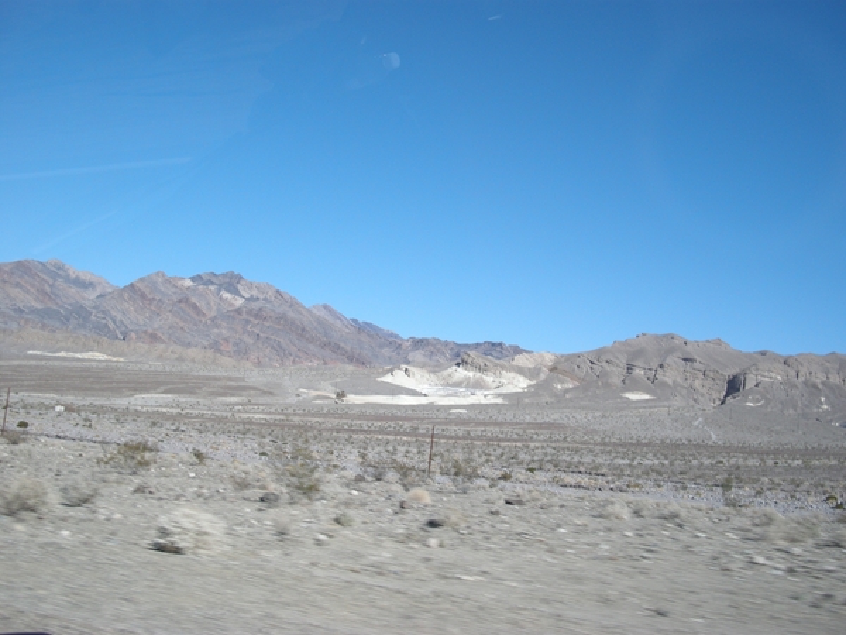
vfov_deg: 38.7
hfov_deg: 50.1
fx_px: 904
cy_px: 318
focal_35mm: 37
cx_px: 423
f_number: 8
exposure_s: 1/219
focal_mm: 7.9
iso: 127
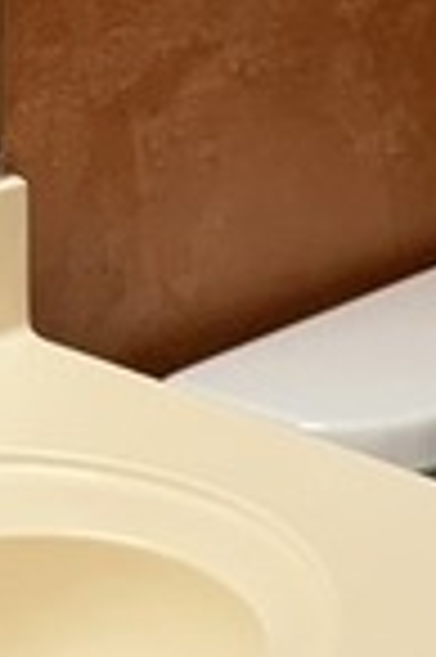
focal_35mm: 200
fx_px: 3642
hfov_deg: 6.9
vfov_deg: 10.0
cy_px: -320
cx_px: 184
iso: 64
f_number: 1.8
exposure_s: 1/60
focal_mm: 4.25
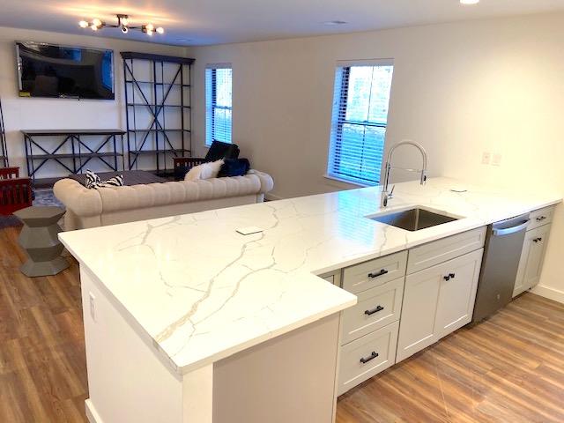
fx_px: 424
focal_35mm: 26
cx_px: 282
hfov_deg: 67.3
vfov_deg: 53.1
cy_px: 212
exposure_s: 1/60
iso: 80
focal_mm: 4.25
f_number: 1.8
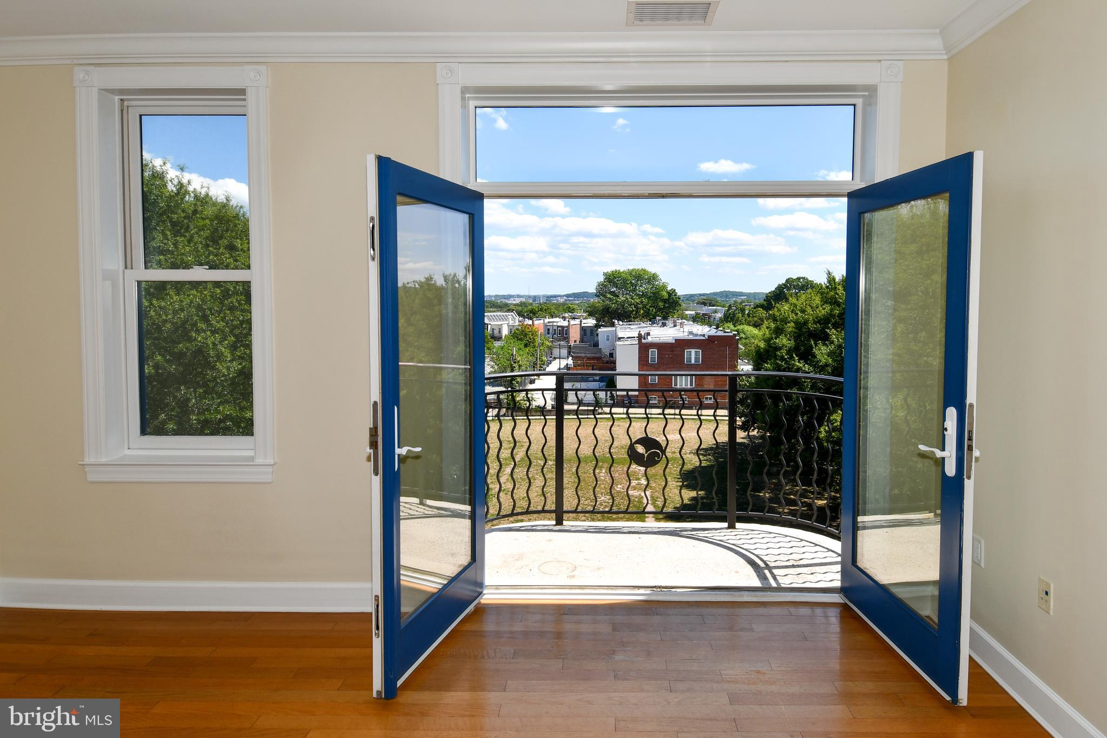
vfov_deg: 67.4
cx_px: 554
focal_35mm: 18
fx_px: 553
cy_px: 369
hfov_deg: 90.0
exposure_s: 1/250
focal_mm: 12
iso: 100
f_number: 9
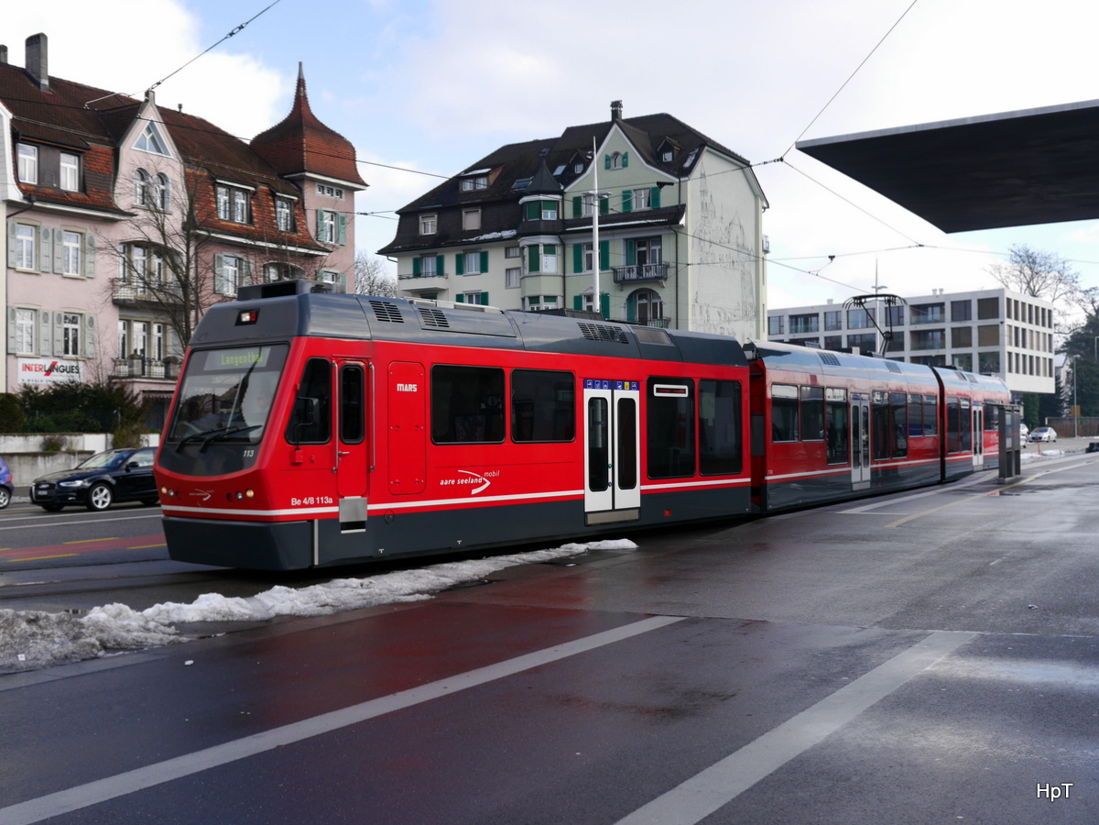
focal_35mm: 38
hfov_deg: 49.0
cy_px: 412
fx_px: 1206
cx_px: 550
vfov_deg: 37.7
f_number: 6.3
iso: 160
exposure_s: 1/200
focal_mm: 19
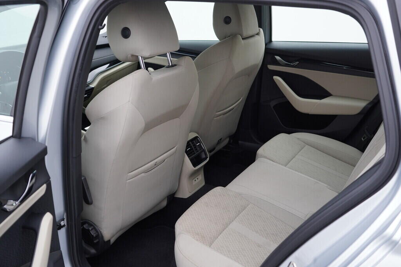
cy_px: 134
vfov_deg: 36.9
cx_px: 200
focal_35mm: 36
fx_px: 401
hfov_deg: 53.1
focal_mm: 24
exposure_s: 1/50
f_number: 3.2
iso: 125
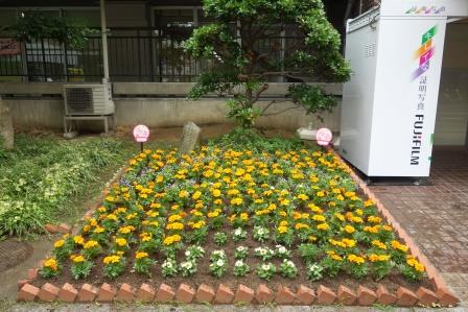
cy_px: 156
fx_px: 364
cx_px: 234
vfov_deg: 46.4
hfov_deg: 65.5
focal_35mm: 28
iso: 125
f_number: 3.5
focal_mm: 10.4
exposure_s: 1/100
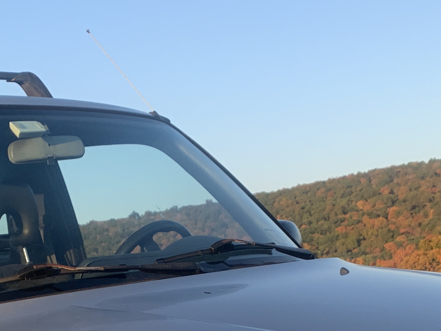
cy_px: 480
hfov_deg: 24.1
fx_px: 1032
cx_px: 178
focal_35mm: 81
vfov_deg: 16.7
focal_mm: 4.25
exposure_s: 1/520
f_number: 1.8
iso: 25
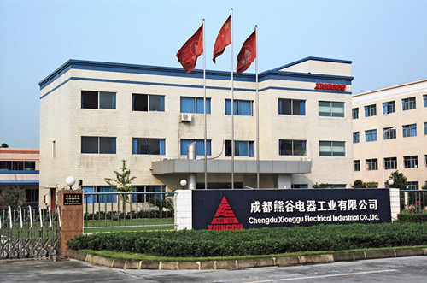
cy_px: 142
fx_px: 675
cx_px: 214
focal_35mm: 57
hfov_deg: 35.1
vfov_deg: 23.7
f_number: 10
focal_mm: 38
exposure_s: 1/350
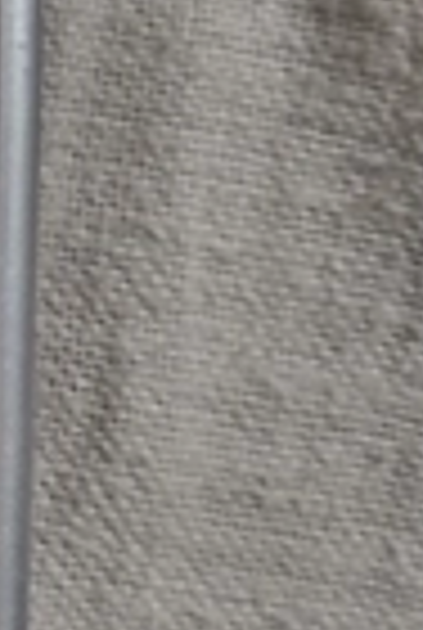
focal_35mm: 77
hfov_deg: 16.1
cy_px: 140
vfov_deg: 25.9
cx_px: -238
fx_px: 1350
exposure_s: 1/25
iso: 357
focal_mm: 4.75
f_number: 1.8
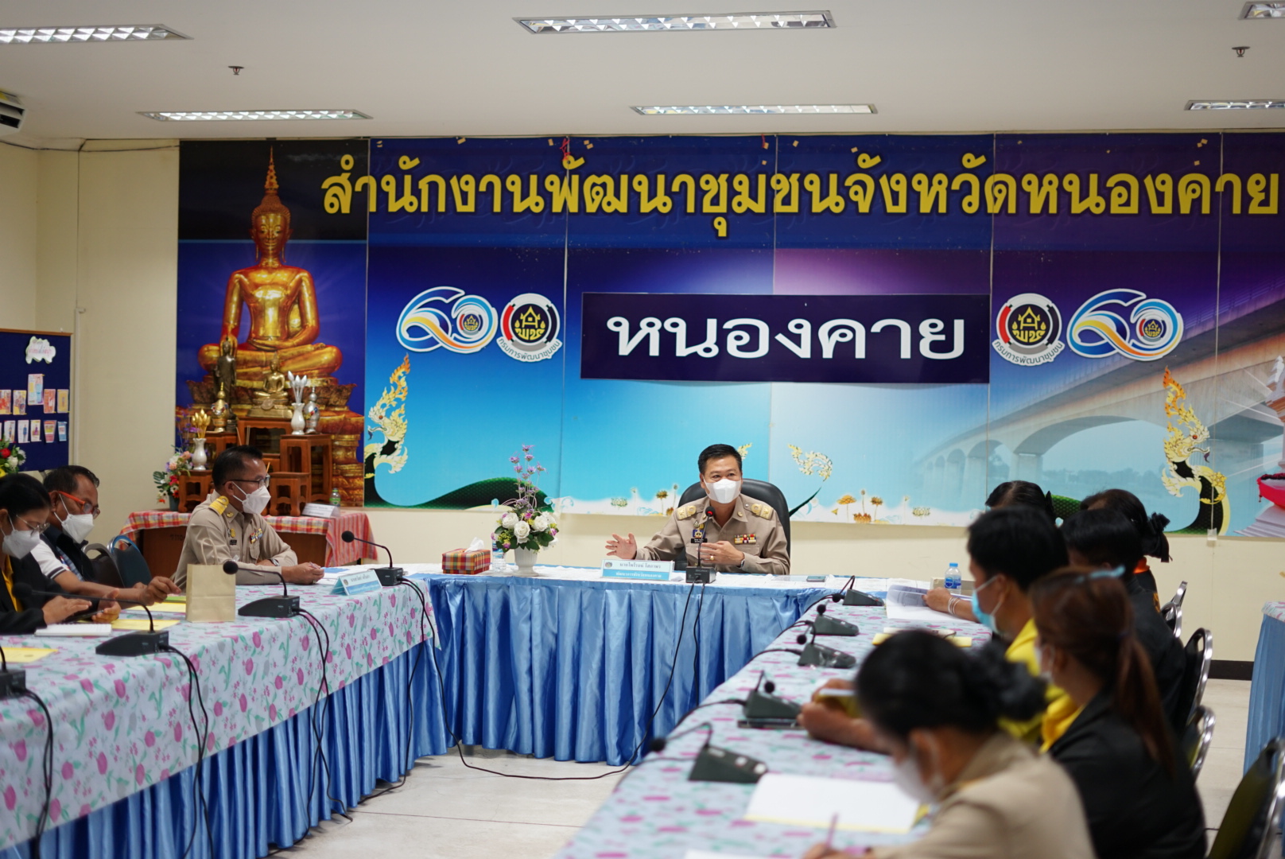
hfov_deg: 39.6
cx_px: 642
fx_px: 1786
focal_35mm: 50
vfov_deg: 27.0
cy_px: 430
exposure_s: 1/160
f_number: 1.8
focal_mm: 50
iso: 400
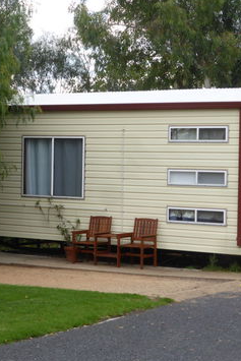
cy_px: 181
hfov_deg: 14.1
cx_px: 82
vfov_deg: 21.0
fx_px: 973
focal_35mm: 97
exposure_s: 1/200
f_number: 4.9
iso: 100
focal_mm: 11.7
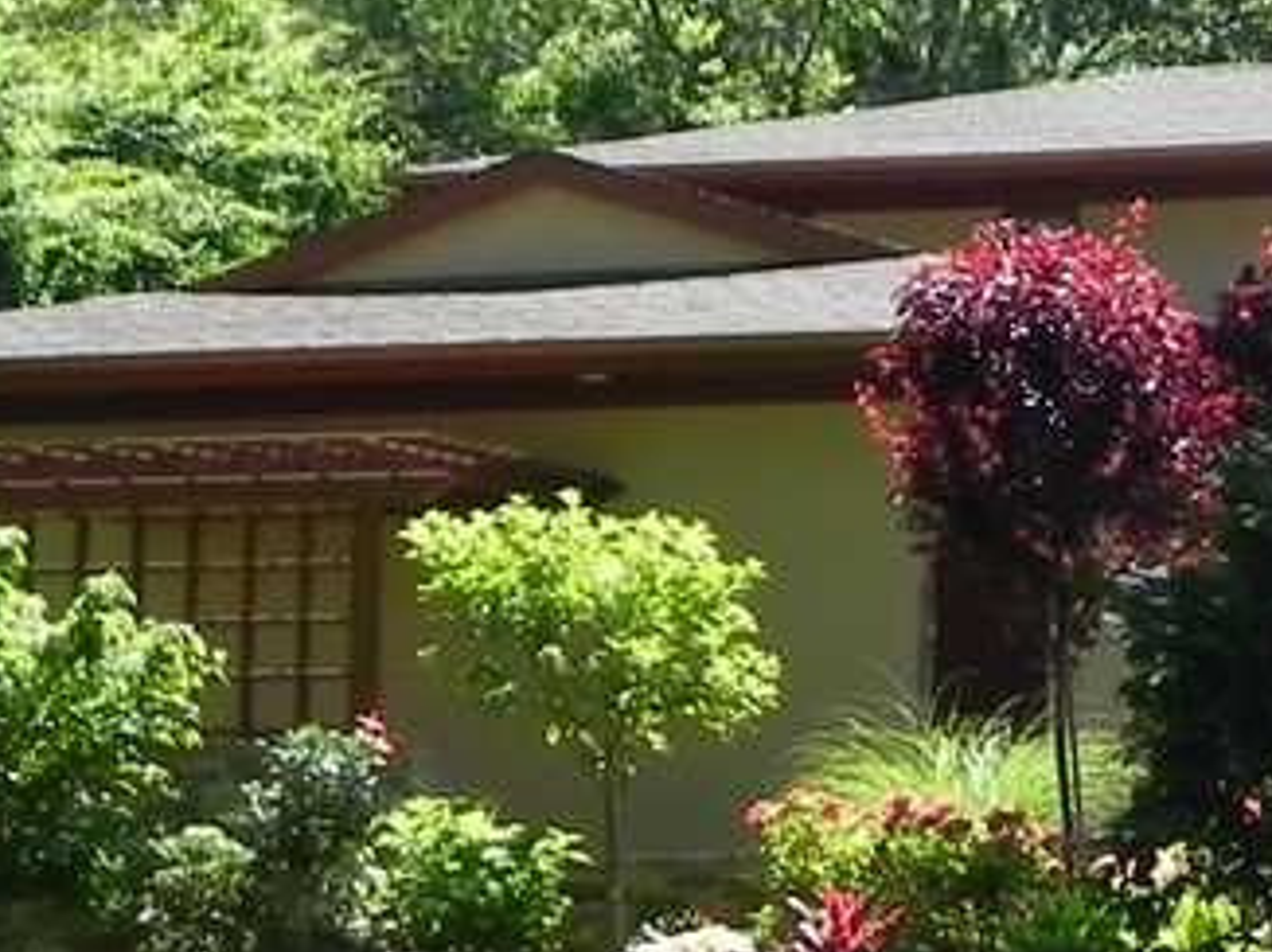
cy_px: 609
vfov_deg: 11.0
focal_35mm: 135
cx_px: 1863
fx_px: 4957
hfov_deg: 13.8
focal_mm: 5.9
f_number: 5
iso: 160
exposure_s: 1/176
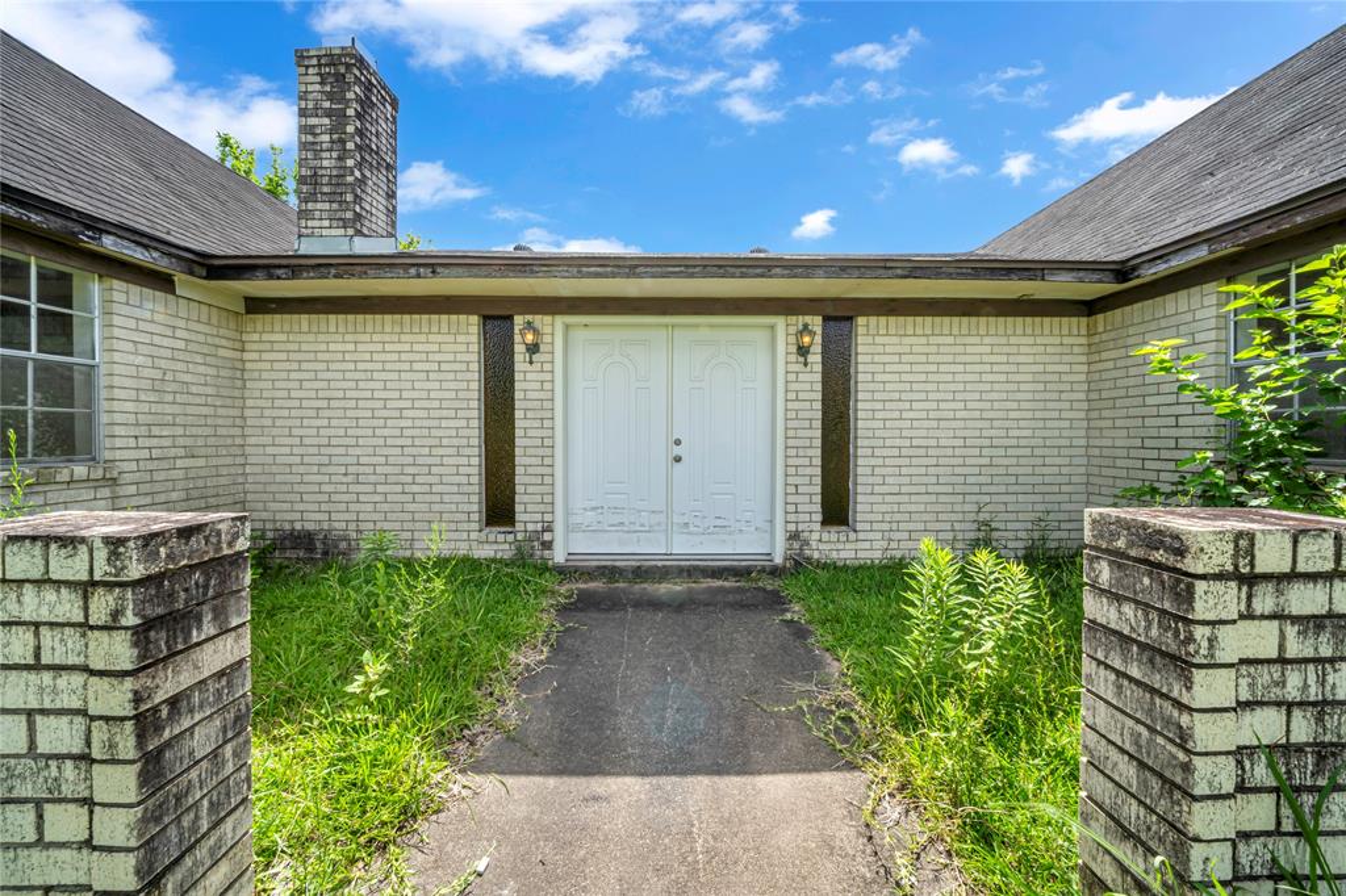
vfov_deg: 90.0
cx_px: 673
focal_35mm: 12
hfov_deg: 112.6
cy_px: 448
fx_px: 448
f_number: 22
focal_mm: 12
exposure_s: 1/60
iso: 200
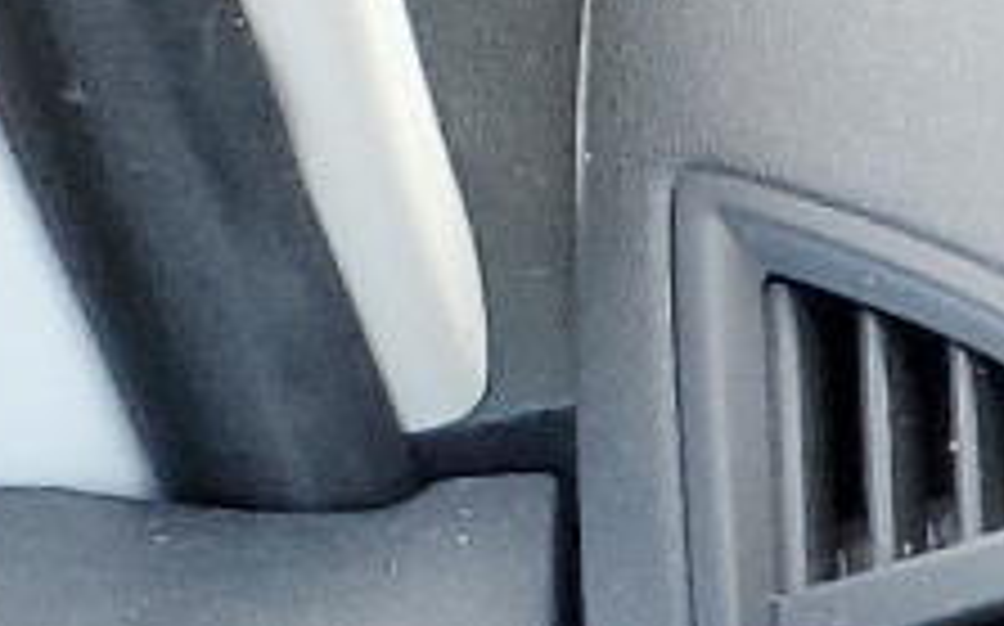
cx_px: 3390
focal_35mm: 198
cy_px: 2027
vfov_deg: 6.0
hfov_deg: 8.3
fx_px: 5414
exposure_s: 1/120
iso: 97
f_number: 1.5
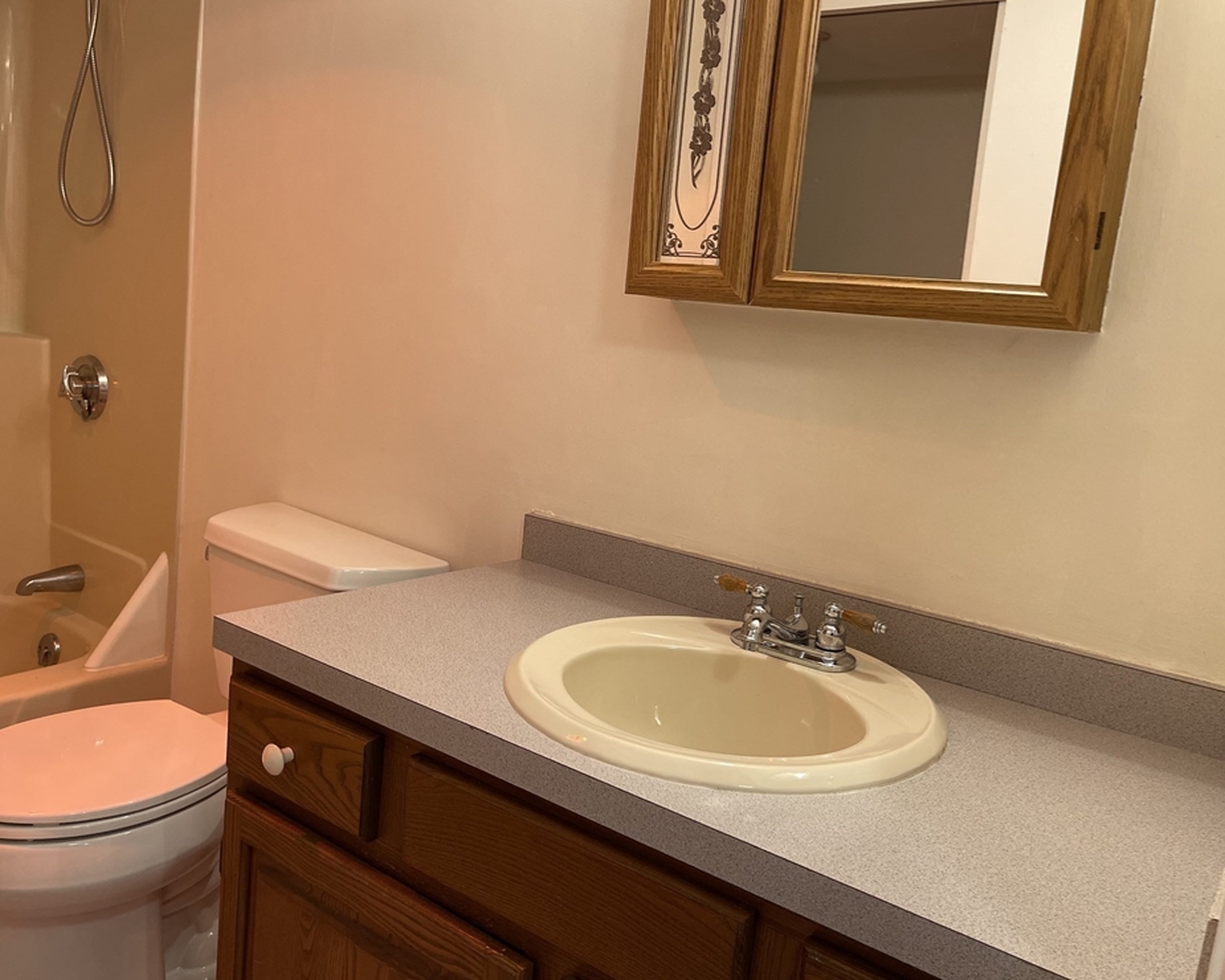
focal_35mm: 27
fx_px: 979
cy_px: 482
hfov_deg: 64.0
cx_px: 648
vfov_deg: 53.2
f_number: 1.6
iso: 125
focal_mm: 5.1
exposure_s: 1/120
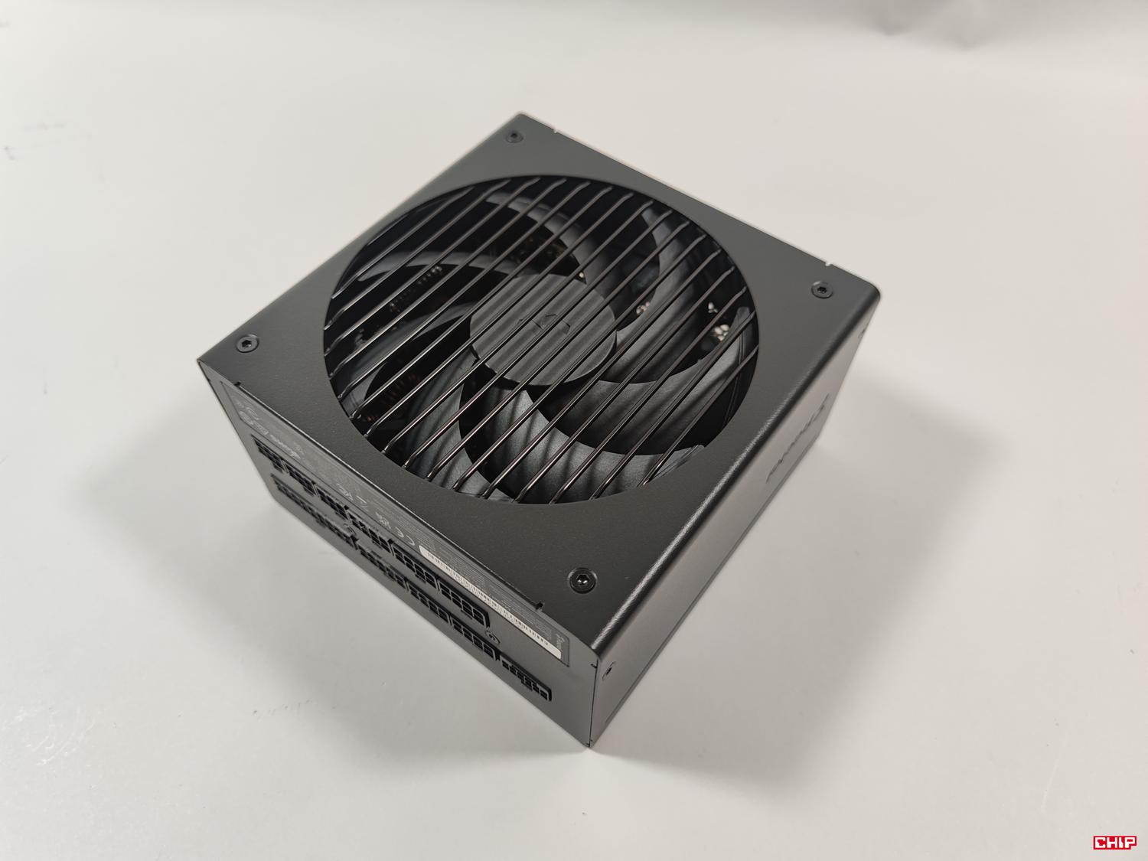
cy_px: 430
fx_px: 829
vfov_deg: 54.9
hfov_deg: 69.4
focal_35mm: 25
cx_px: 574
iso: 72
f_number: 1.85
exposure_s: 1/100
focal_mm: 6.78
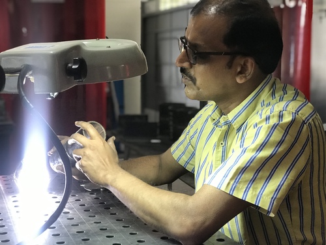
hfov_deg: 33.8
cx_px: 163
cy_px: 122
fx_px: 537
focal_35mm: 57
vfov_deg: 25.7
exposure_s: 1/50
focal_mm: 6.6
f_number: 2.8
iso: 160
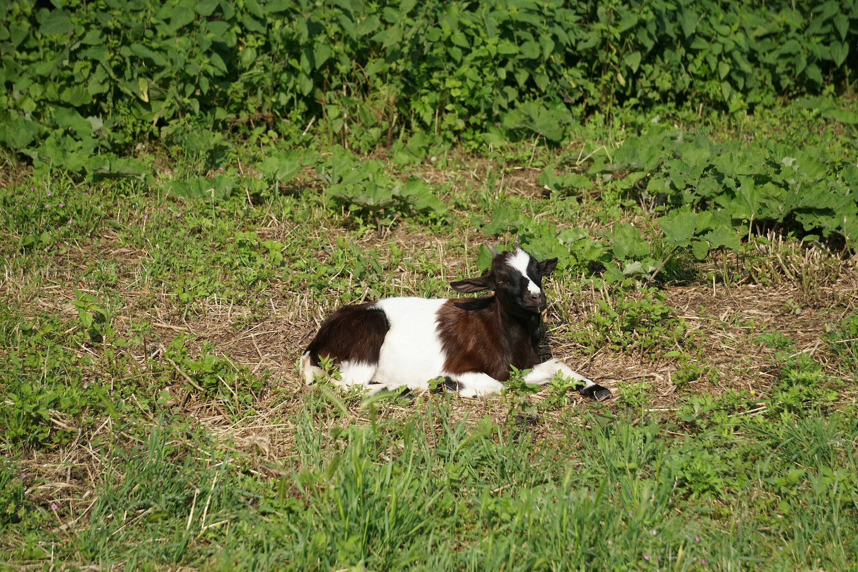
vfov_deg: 7.3
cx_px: 429
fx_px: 4468
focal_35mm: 188
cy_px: 286
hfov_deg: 11.0
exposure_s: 1/2000
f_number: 5.6
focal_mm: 125
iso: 500
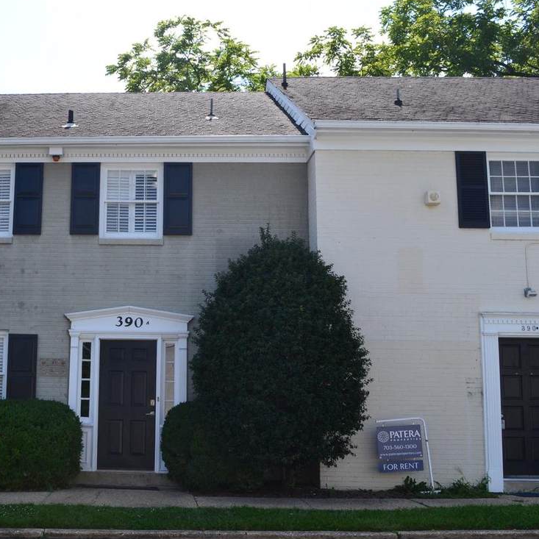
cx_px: 99
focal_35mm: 49
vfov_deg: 34.6
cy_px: 303
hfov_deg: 33.6
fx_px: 863
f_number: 10
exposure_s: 1/320
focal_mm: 22
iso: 400
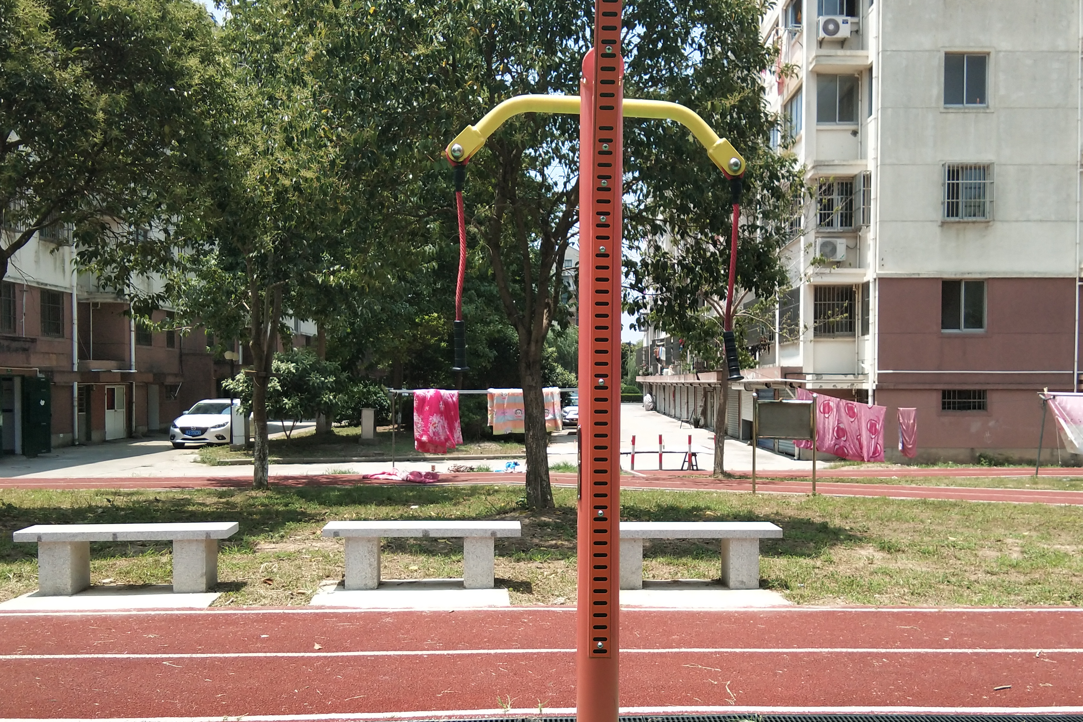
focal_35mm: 40
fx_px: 1203
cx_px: 602
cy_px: 419
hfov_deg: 48.4
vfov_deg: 33.3
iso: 50
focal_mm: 3.69
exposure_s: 1/606
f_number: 2.2
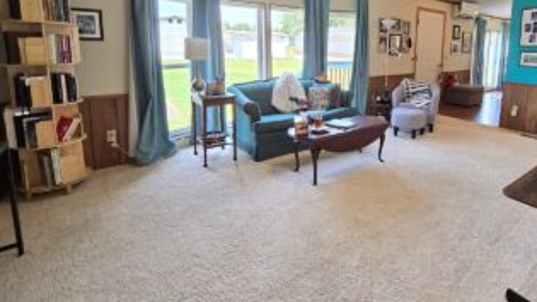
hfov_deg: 91.0
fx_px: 256
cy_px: 85
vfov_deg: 58.6
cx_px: 332
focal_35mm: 18
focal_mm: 2.2
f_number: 2.2
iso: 100
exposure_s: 1/60
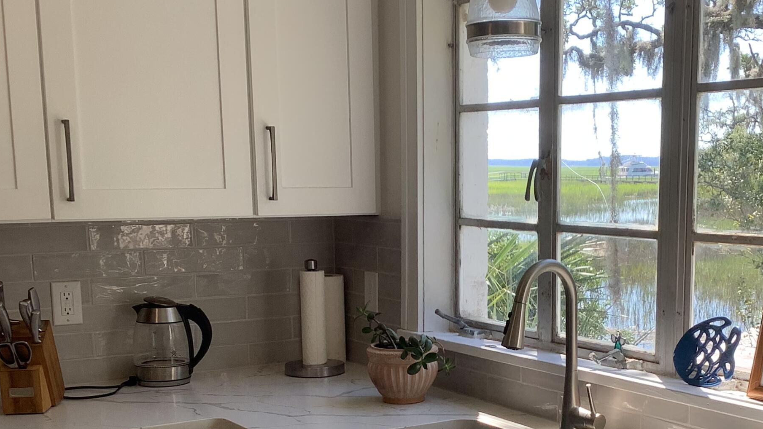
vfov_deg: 21.1
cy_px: 373
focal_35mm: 56
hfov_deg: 36.8
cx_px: 506
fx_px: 1133
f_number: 2.4
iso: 25
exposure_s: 1/129
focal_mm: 3.3
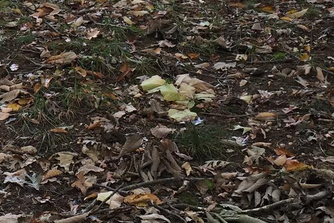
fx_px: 937
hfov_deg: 19.9
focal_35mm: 101
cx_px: 53
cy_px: -31
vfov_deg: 13.3
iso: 50
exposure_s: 1/120
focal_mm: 4.15
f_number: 2.2
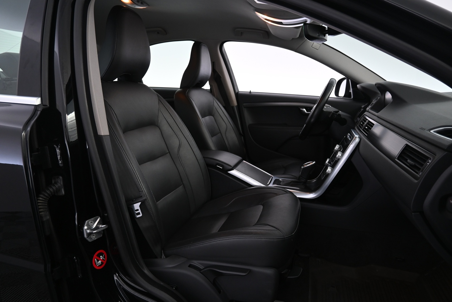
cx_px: 226
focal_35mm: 24
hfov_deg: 73.7
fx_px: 301
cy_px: 151
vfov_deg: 53.1
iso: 560
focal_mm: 16
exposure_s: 1/25
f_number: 3.5
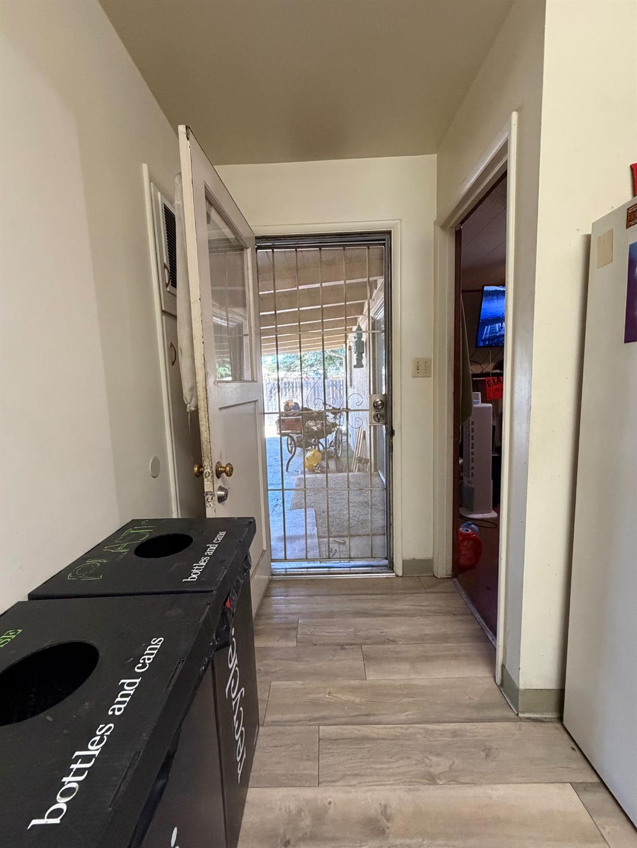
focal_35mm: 14
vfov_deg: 102.0
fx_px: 343
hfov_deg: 85.7
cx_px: 318
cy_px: 424
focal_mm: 2.22
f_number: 2.2
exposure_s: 1/60
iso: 500
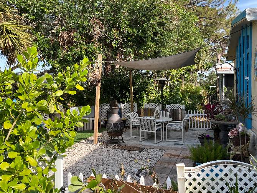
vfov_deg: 42.8
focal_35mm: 33
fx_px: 245
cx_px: 124
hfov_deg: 55.4
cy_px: 82
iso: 50
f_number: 1.6
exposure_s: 1/1046
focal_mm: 5.1
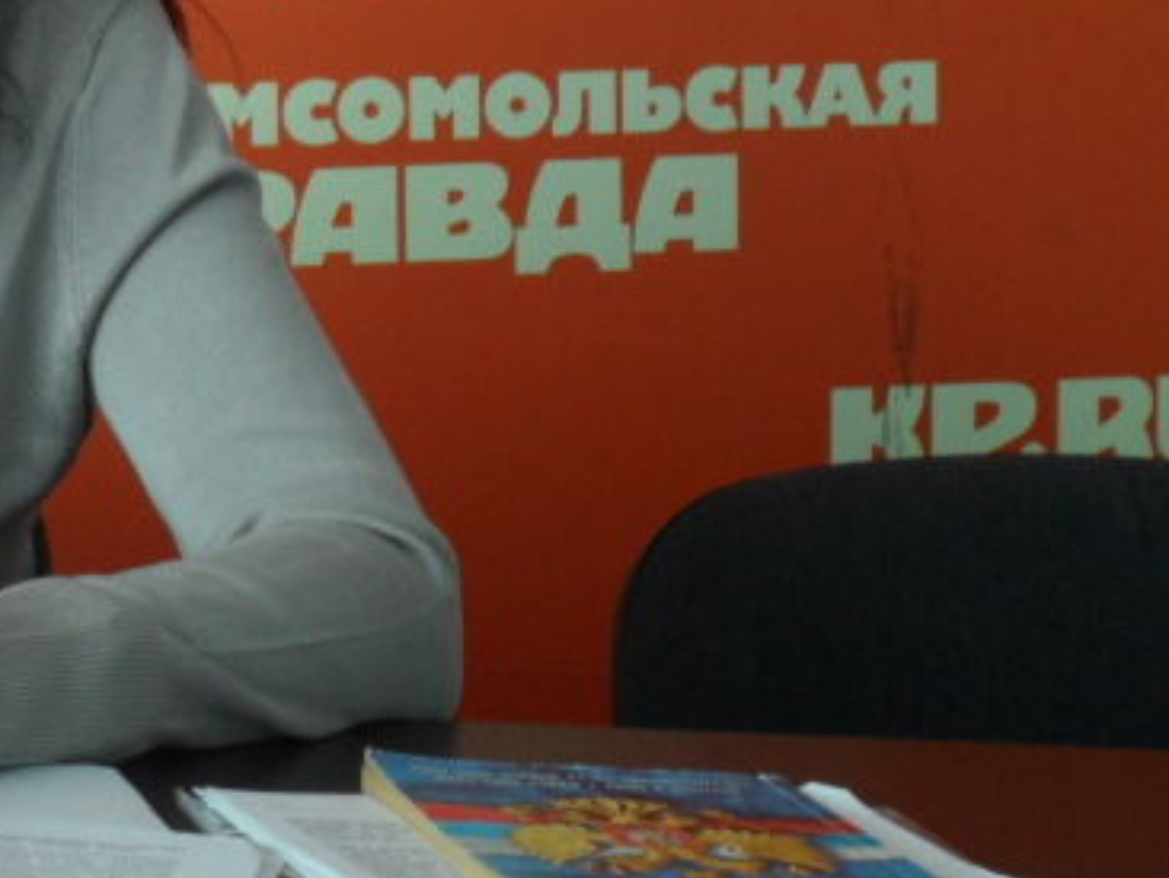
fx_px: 4156
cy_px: 64
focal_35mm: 123
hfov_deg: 15.1
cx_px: -457
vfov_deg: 12.0
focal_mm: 7.8
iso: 200
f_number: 4.5
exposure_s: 1/30
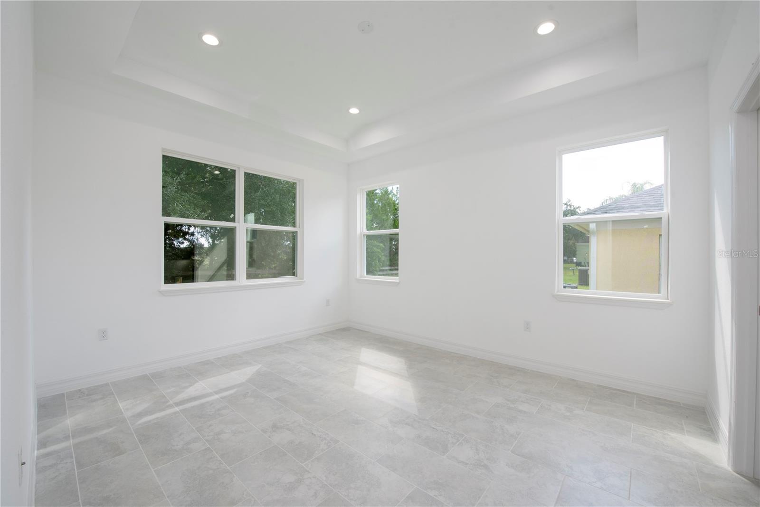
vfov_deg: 81.2
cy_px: 254
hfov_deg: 104.2
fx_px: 296
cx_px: 380
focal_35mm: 14
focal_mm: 14
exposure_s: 1/60
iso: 500
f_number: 10
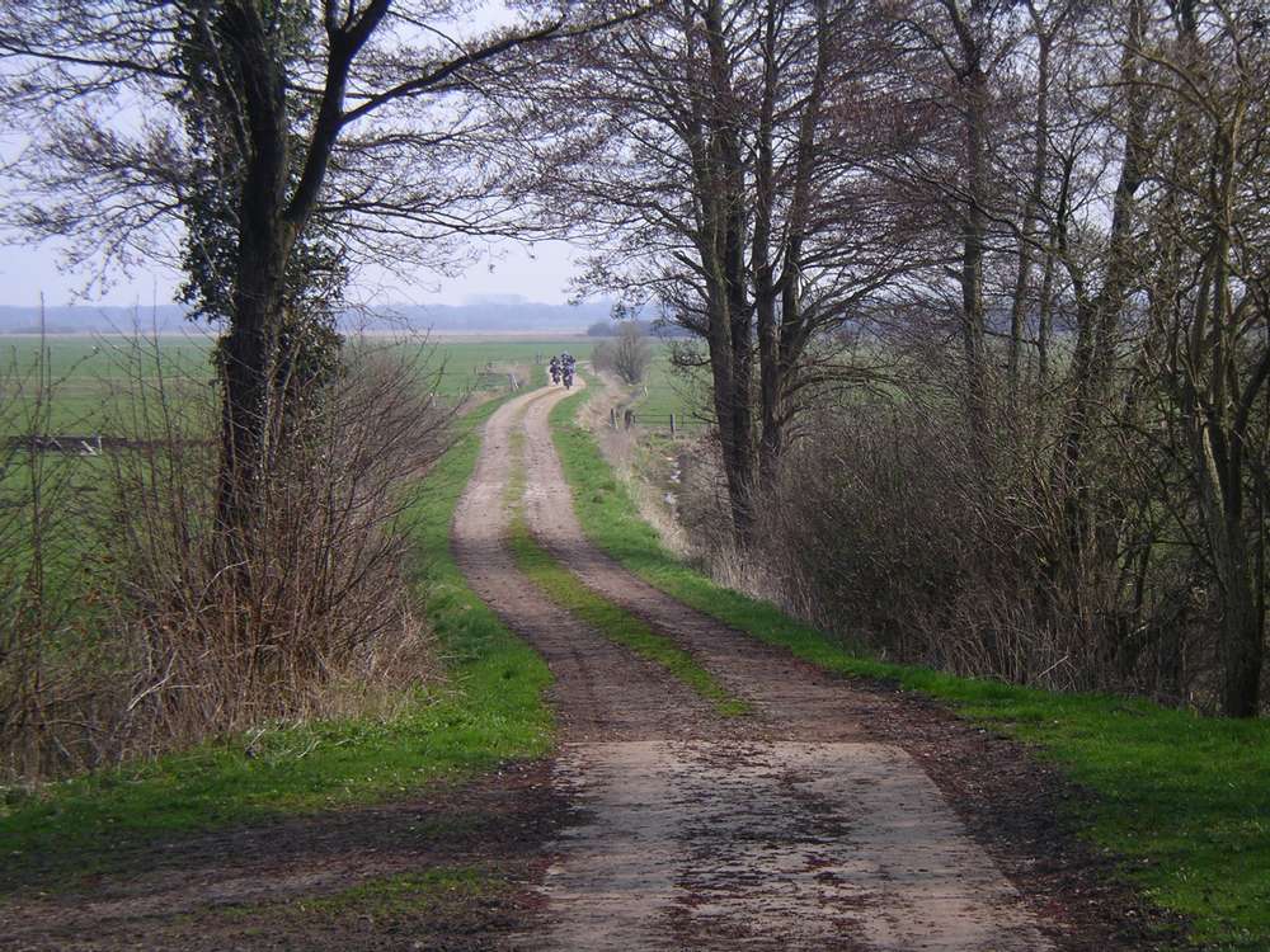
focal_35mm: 104
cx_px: 635
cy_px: 476
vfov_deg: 14.2
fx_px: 3816
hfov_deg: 18.9
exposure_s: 1/400
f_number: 3.9
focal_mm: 16
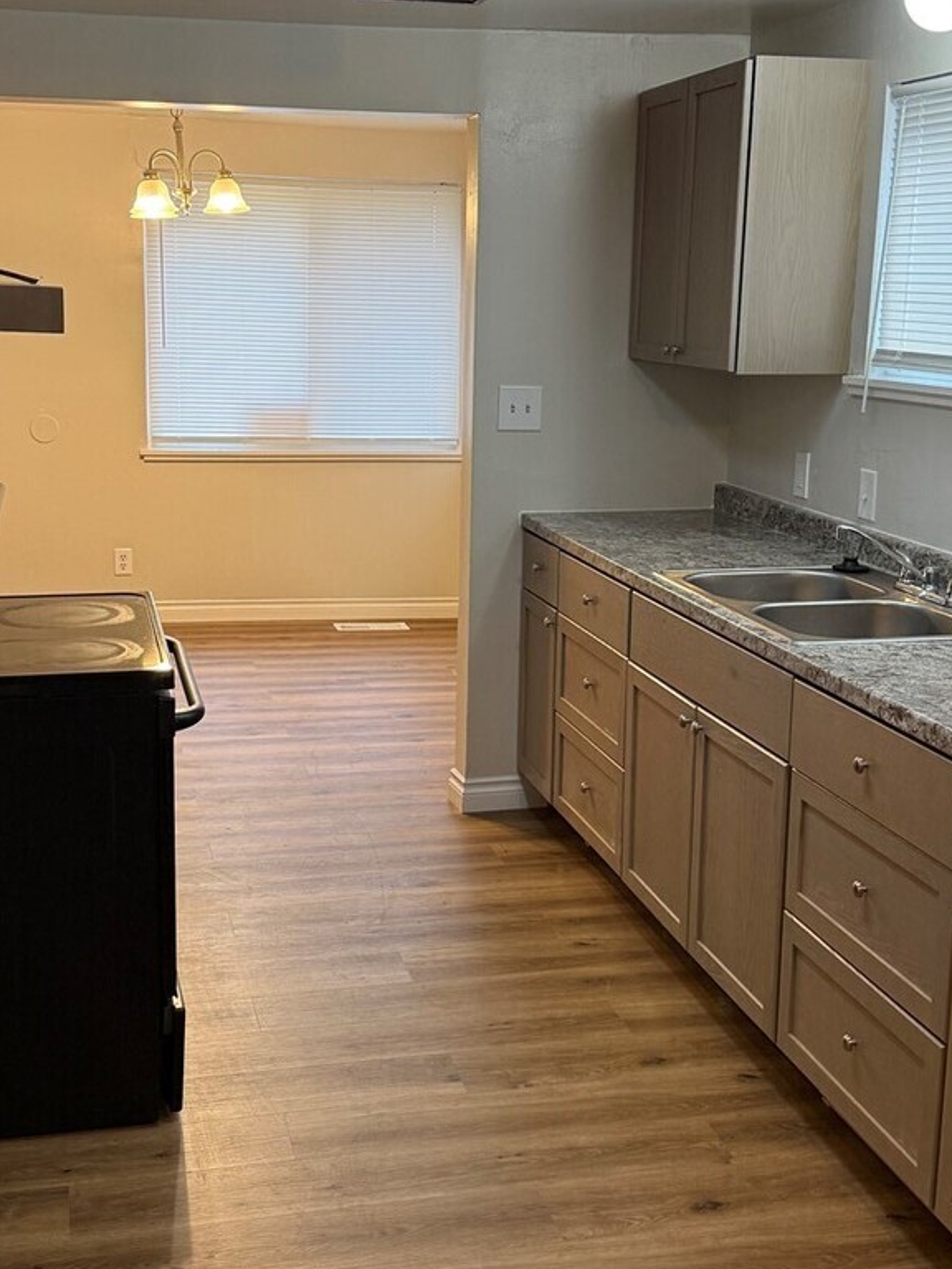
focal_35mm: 45
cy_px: 620
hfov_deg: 32.2
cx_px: 438
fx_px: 1650
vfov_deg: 42.1
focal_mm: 6.76
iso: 200
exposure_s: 1/60
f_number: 1.78
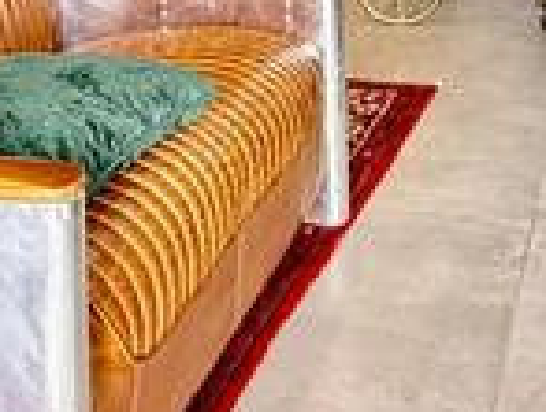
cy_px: -330
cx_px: 375
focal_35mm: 76
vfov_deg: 16.3
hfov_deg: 25.4
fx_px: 1202
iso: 250
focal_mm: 2.22
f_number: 2.2
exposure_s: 1/99
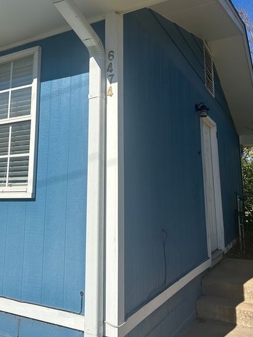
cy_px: 133
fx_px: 312
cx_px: 116
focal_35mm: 32
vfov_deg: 56.4
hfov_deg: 44.1
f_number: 1.5
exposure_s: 1/5882
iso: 50
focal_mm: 5.7
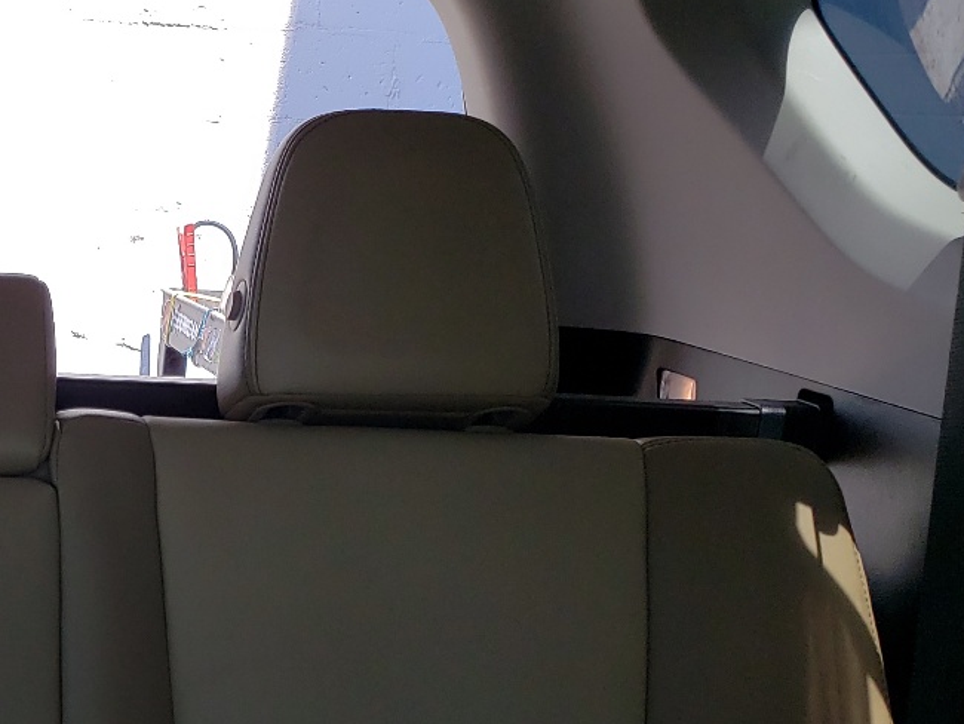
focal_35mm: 64
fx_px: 1783
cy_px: 570
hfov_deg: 28.0
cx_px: -47
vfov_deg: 22.7
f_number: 1.5
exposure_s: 1/833
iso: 50
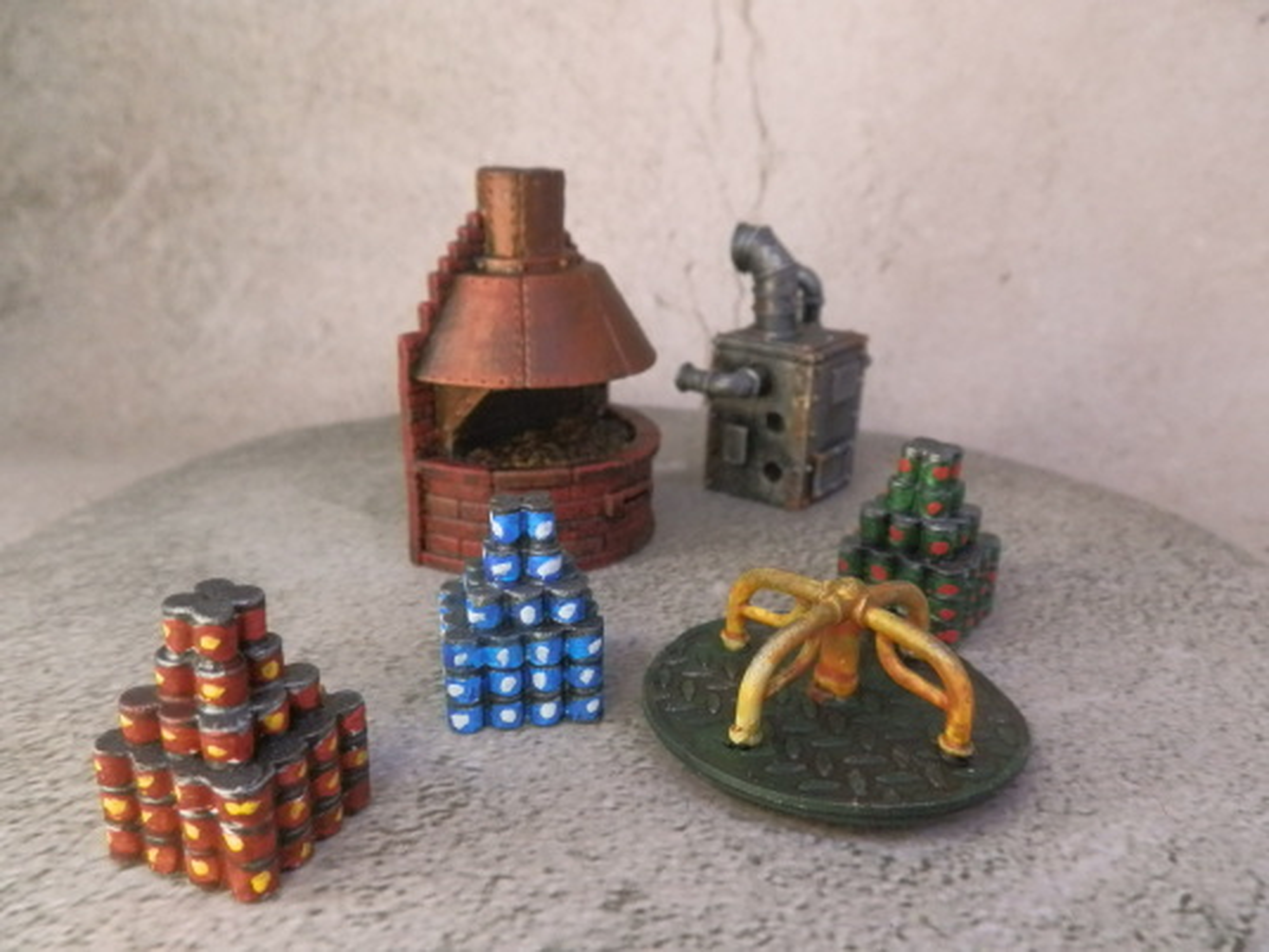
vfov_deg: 49.7
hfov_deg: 63.4
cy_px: 476
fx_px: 1026
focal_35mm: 28
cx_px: 634
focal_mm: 5
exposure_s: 1/125
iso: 400
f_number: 3.1
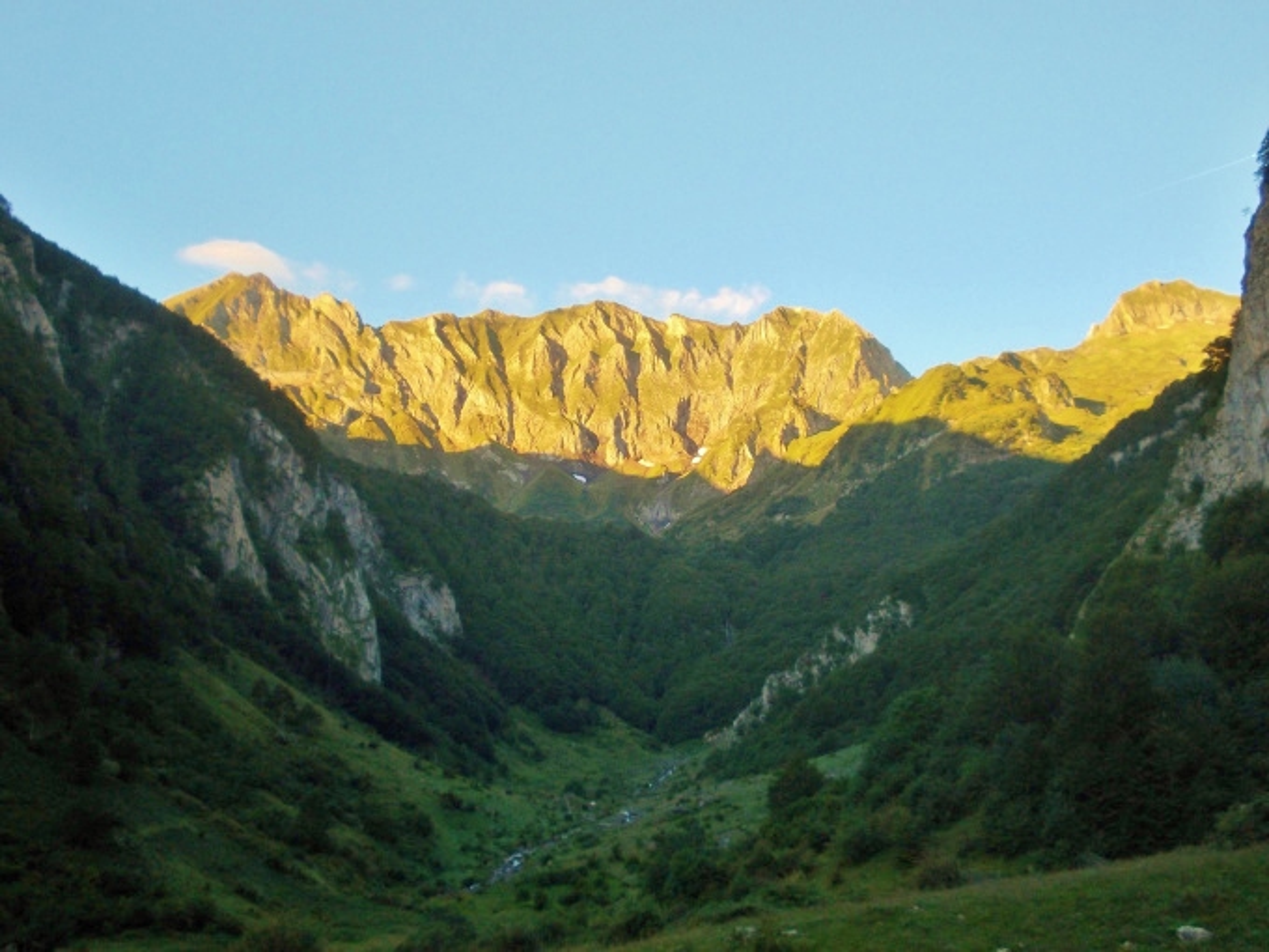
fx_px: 1576
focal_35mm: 43
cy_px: 476
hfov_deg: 43.9
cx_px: 634
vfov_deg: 33.6
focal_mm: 6.1
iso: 80
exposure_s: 1/100
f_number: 3.3
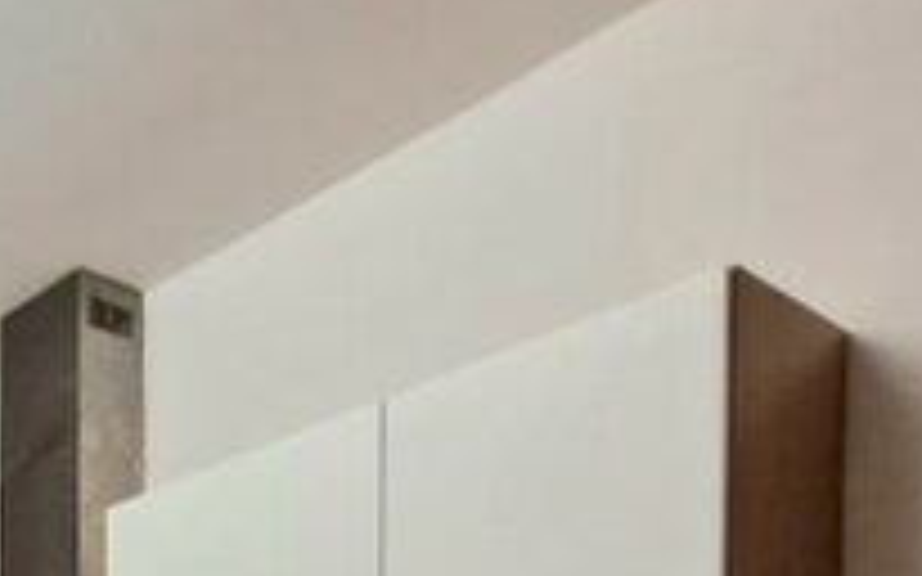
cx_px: -247
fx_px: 1181
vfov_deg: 20.4
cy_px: 1010
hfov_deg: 32.9
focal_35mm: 47
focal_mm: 2.2
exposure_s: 1/33
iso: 320
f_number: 2.2
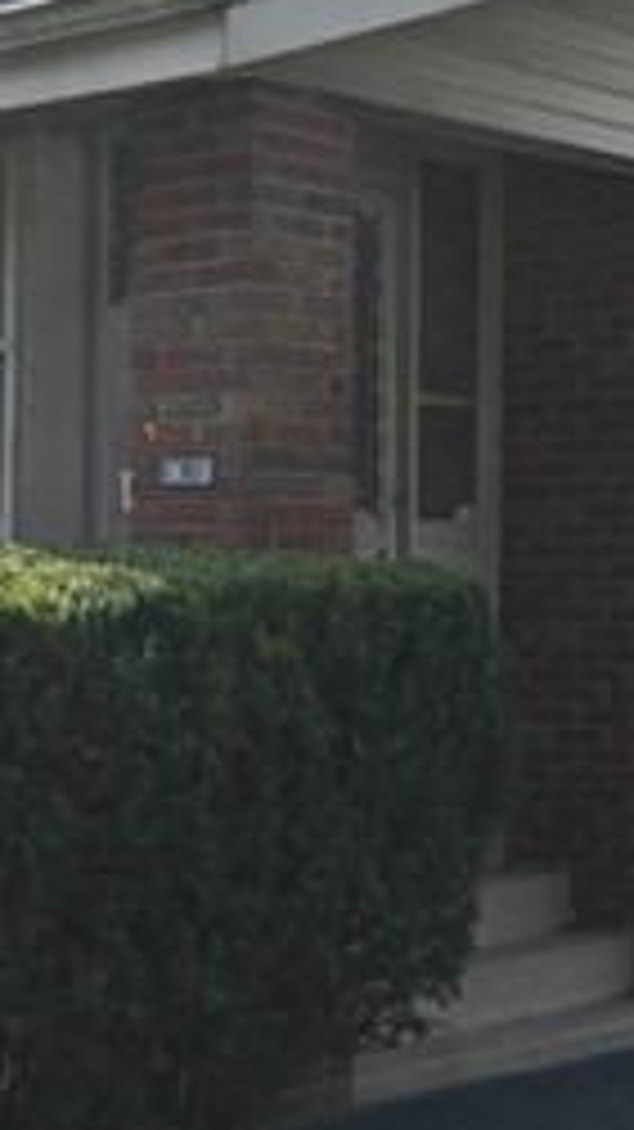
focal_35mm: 86
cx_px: 175
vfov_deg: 24.7
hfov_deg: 14.0
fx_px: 2573
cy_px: 558
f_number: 2.8
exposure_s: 1/8000
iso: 1000
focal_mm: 19
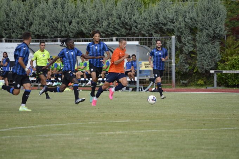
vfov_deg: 4.6
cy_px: 80
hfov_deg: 6.9
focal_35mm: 300
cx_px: 120
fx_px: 1988
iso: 450
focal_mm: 200
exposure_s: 1/1000
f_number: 5.6
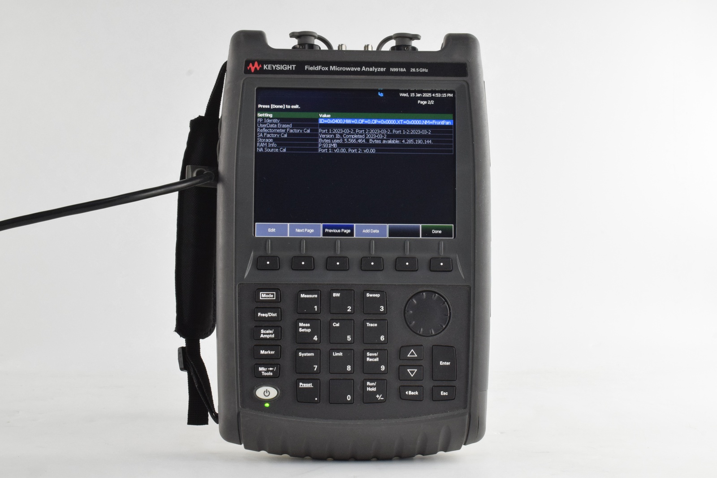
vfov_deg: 22.6
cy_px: 239
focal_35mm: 60
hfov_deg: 33.4
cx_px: 358
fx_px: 1195
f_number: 22
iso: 1600
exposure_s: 1/30
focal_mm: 40
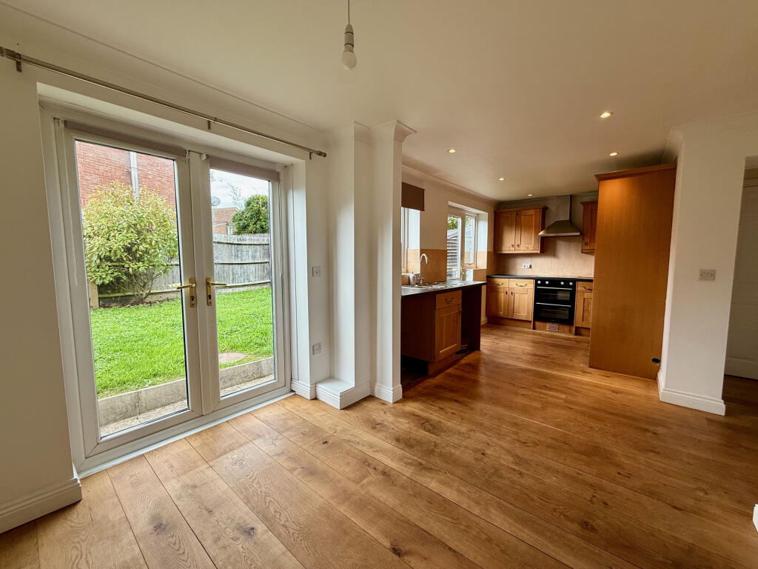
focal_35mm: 14
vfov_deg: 85.7
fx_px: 307
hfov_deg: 102.1
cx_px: 379
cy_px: 284
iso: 64
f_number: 2.2
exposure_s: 1/100
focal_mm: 2.22
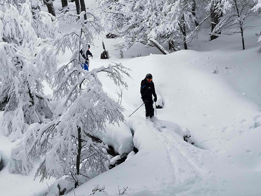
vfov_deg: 39.3
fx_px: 271
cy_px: 71
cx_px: 140
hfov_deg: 51.3
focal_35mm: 36
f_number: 1.7
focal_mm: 4.2
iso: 50
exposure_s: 1/1504
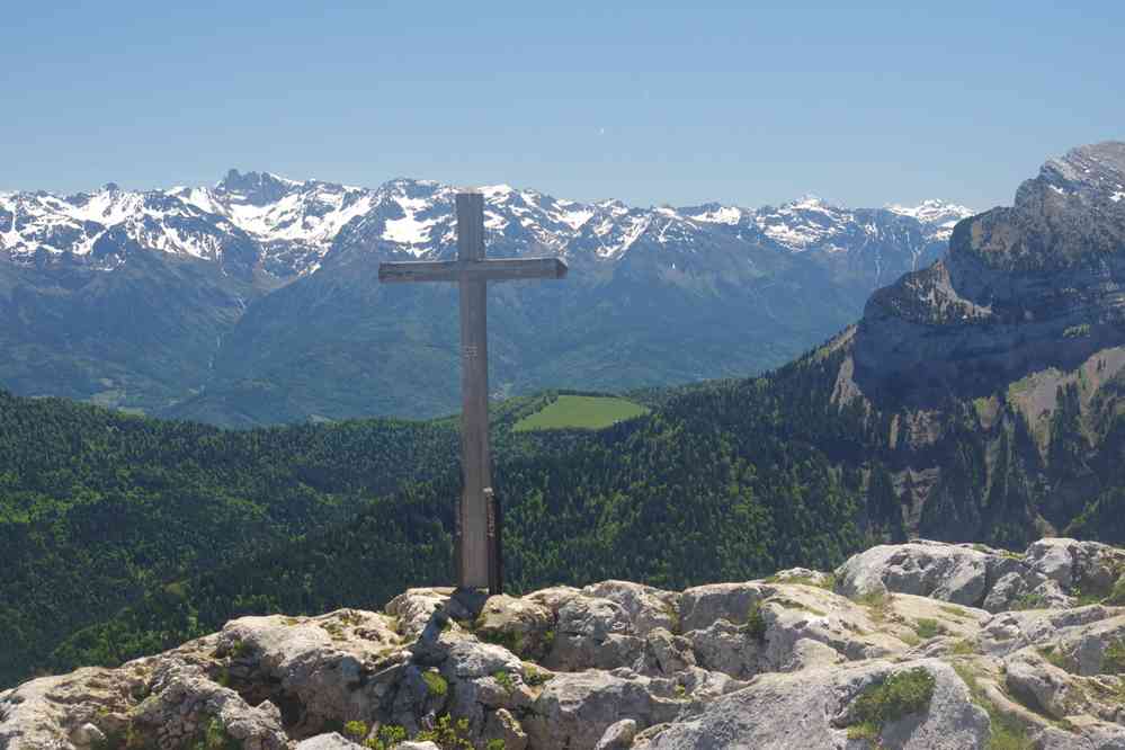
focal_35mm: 68
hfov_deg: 29.9
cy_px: 375
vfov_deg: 20.2
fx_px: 2109
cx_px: 562
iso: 200
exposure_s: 1/80
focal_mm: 45
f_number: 10
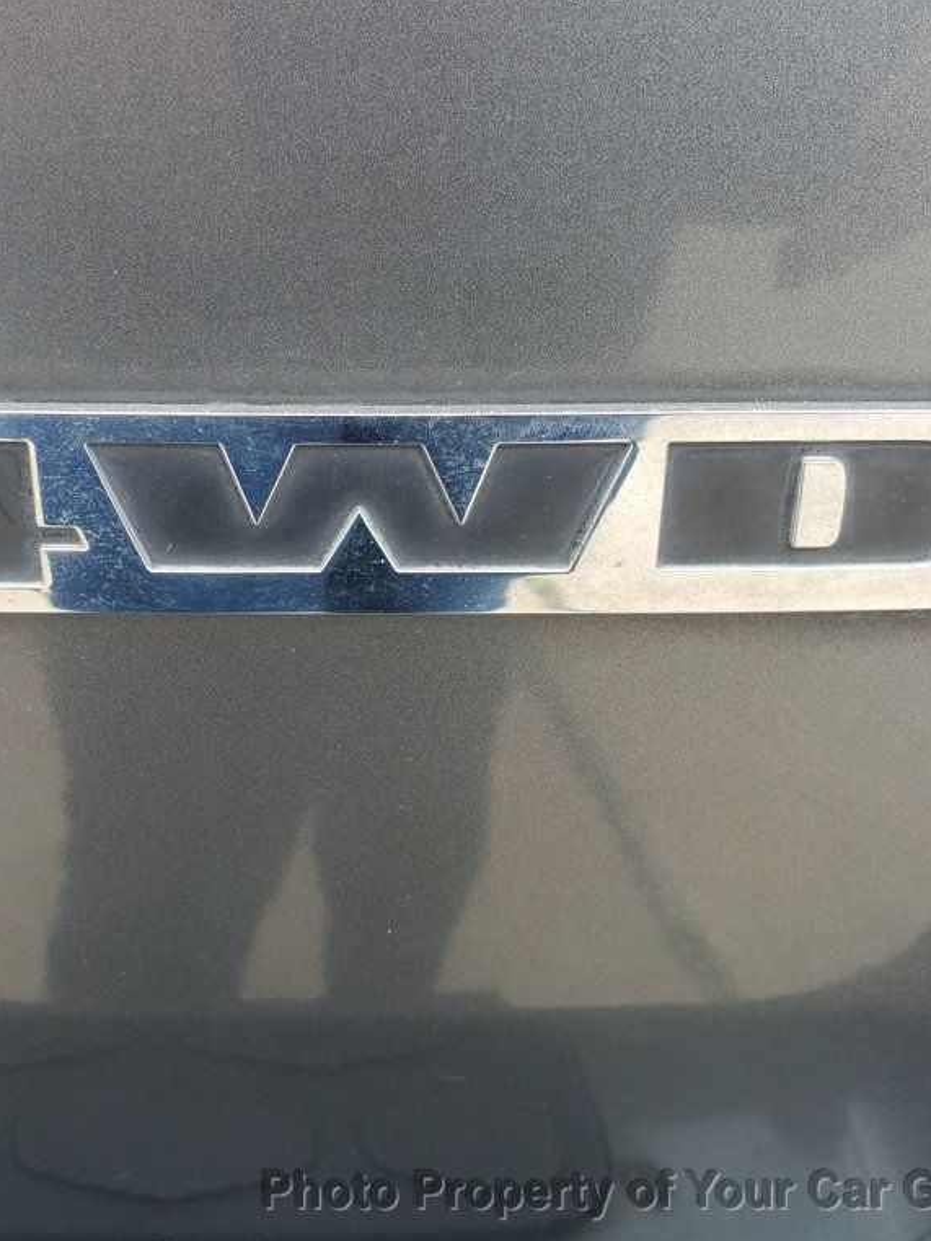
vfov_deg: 52.6
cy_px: 620
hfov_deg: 40.5
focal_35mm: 35
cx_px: 360
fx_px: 1255
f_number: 2.4
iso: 50
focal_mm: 4.3
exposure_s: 1/120
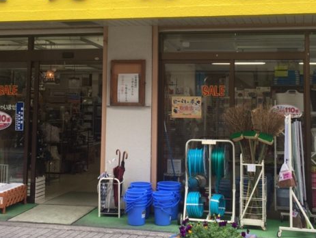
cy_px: 59
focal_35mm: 59
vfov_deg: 24.6
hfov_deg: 32.7
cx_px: 157
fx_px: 539
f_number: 2.2
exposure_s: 1/173
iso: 32
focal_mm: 4.15
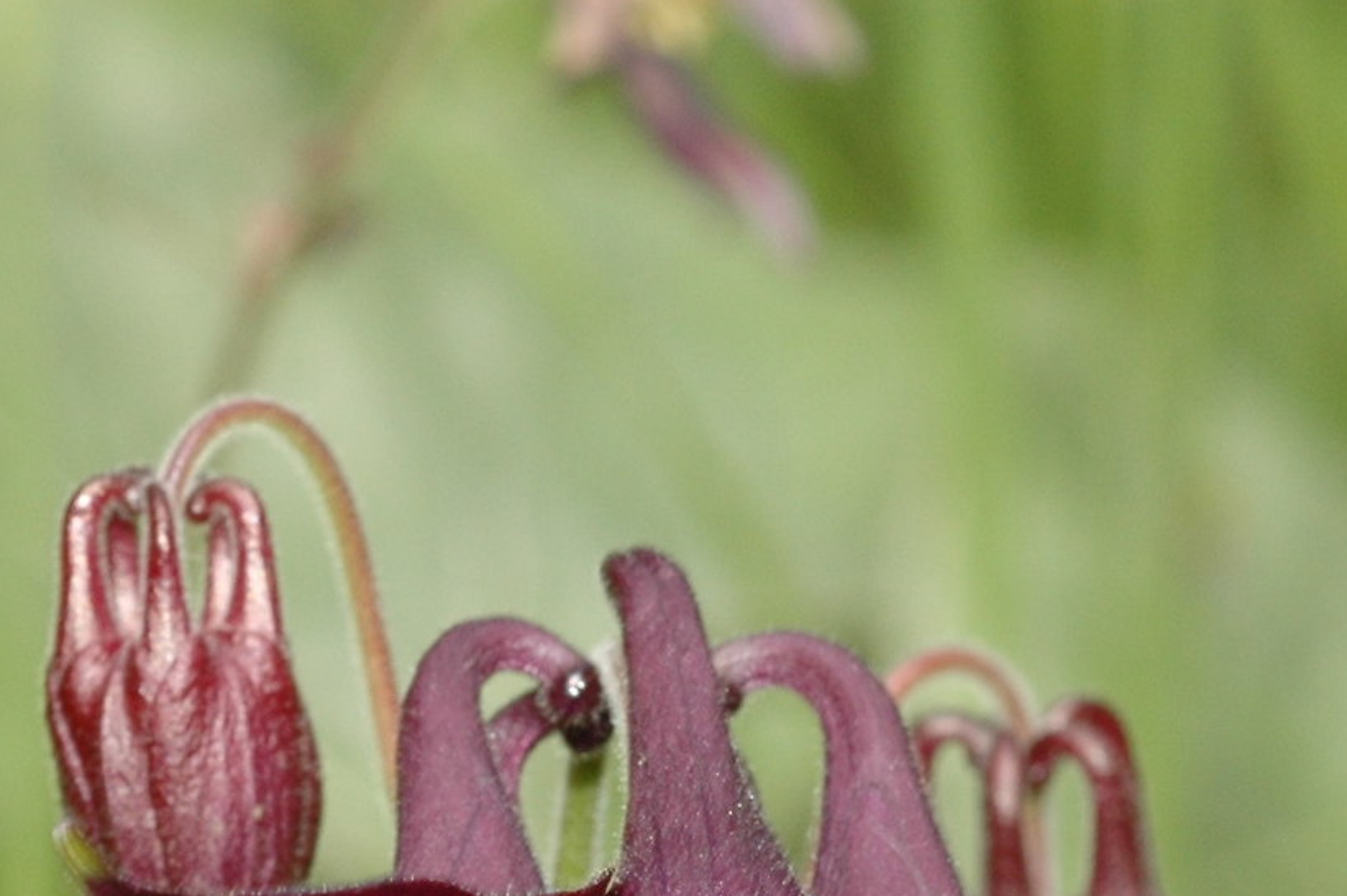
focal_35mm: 263
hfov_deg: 7.8
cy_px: 1307
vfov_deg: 5.2
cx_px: 592
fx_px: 9832
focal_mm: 60
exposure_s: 1/60
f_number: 16
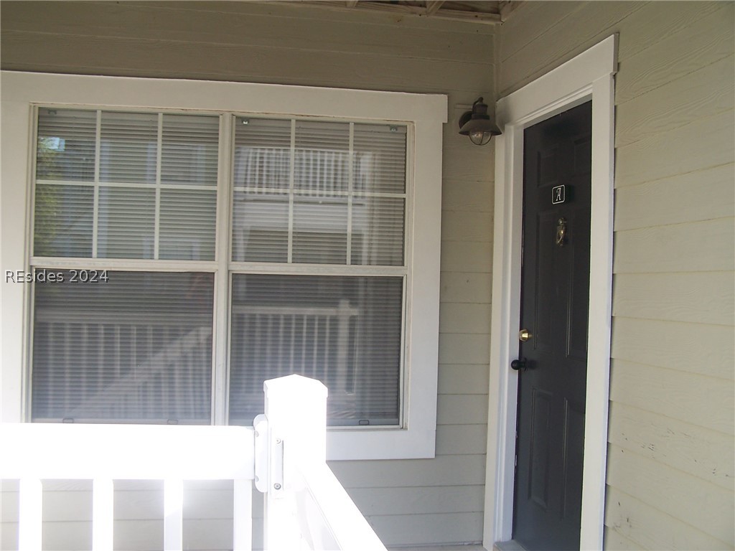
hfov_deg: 49.0
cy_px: 276
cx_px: 368
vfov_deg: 37.7
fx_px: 807
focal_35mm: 38
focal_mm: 6.3
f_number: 2.8
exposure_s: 1/180
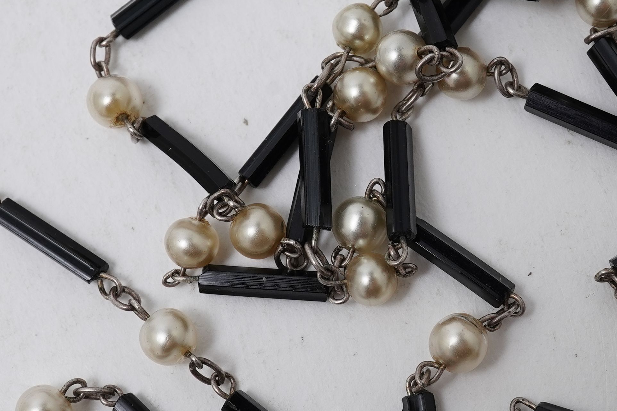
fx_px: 1577
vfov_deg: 14.9
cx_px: 492
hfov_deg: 21.9
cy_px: 237
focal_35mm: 92
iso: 320
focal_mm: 30
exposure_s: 1/125
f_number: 18
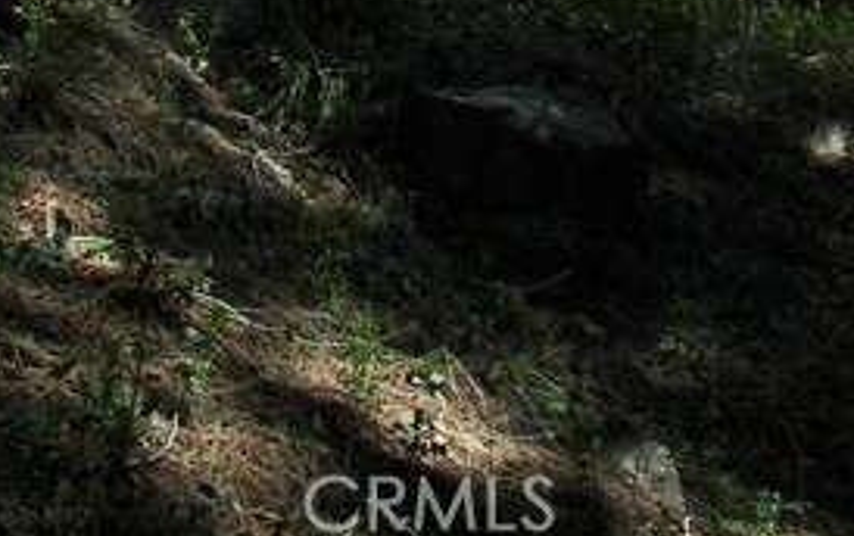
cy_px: -199
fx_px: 2074
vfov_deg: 14.0
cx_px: 408
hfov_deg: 23.3
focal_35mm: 89
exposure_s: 1/250
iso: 50
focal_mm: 6
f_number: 2.8
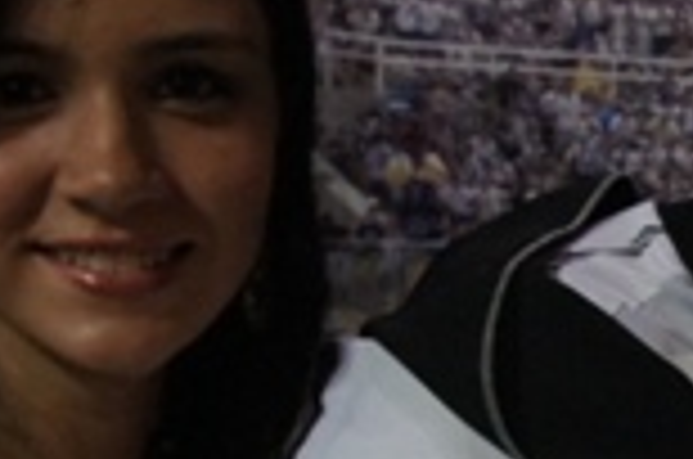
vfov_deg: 7.3
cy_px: 484
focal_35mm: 187
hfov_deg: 10.3
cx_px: 1278
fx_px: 3592
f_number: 4
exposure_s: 1/60
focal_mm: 24
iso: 1600
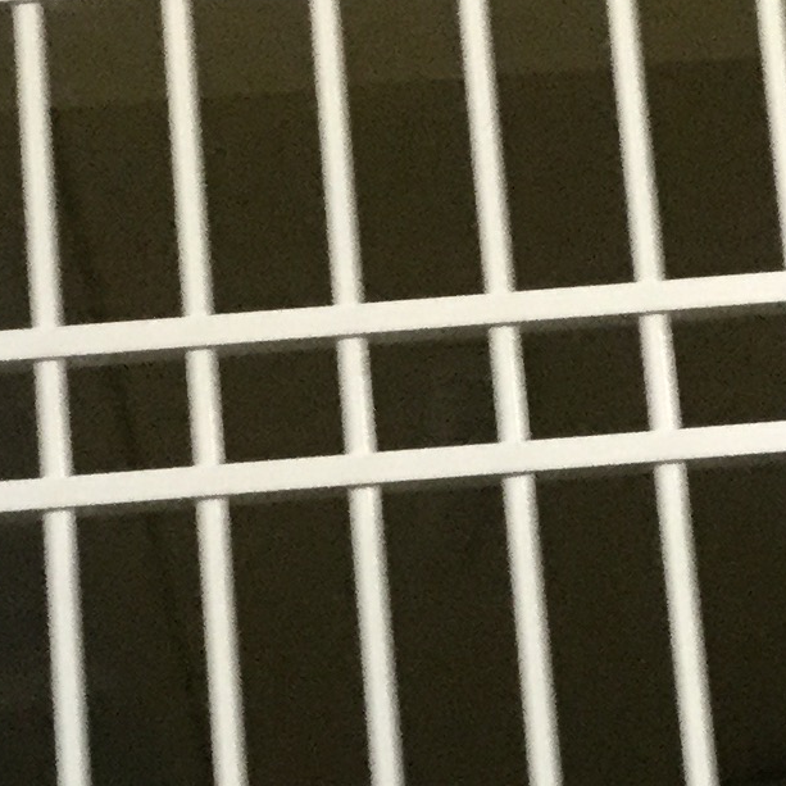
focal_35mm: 146
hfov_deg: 12.0
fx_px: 3751
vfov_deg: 11.8
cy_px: 796
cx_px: 433
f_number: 2.4
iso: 200
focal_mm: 3.3
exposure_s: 1/15
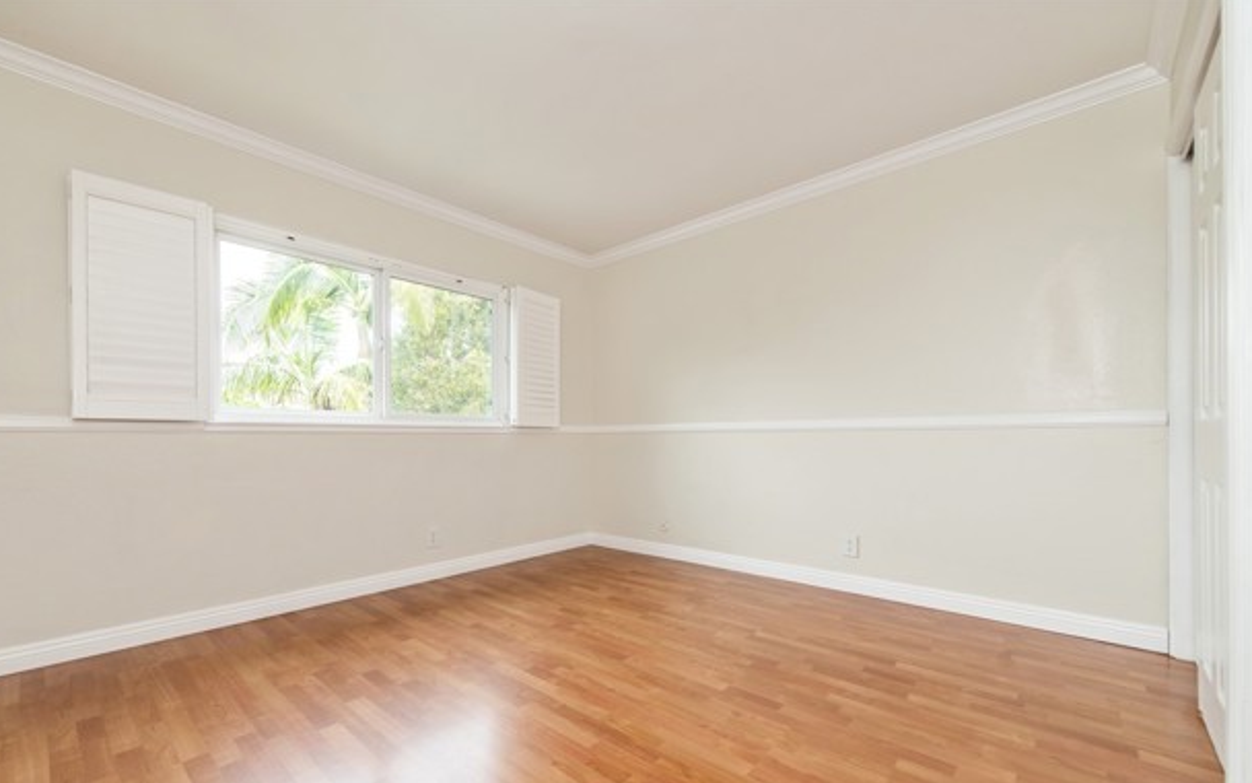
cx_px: 599
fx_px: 512
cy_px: 433
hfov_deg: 101.4
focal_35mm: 15
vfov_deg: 74.6
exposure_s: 1/80
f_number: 5
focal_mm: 14
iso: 200
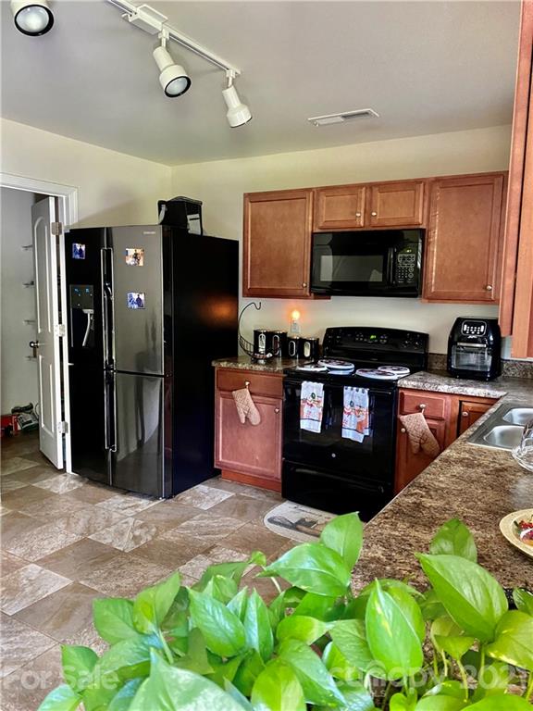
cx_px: 266
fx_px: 534
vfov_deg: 67.3
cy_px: 356
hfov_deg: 53.1
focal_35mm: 26
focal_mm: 4.25
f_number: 1.8
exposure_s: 1/30
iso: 500
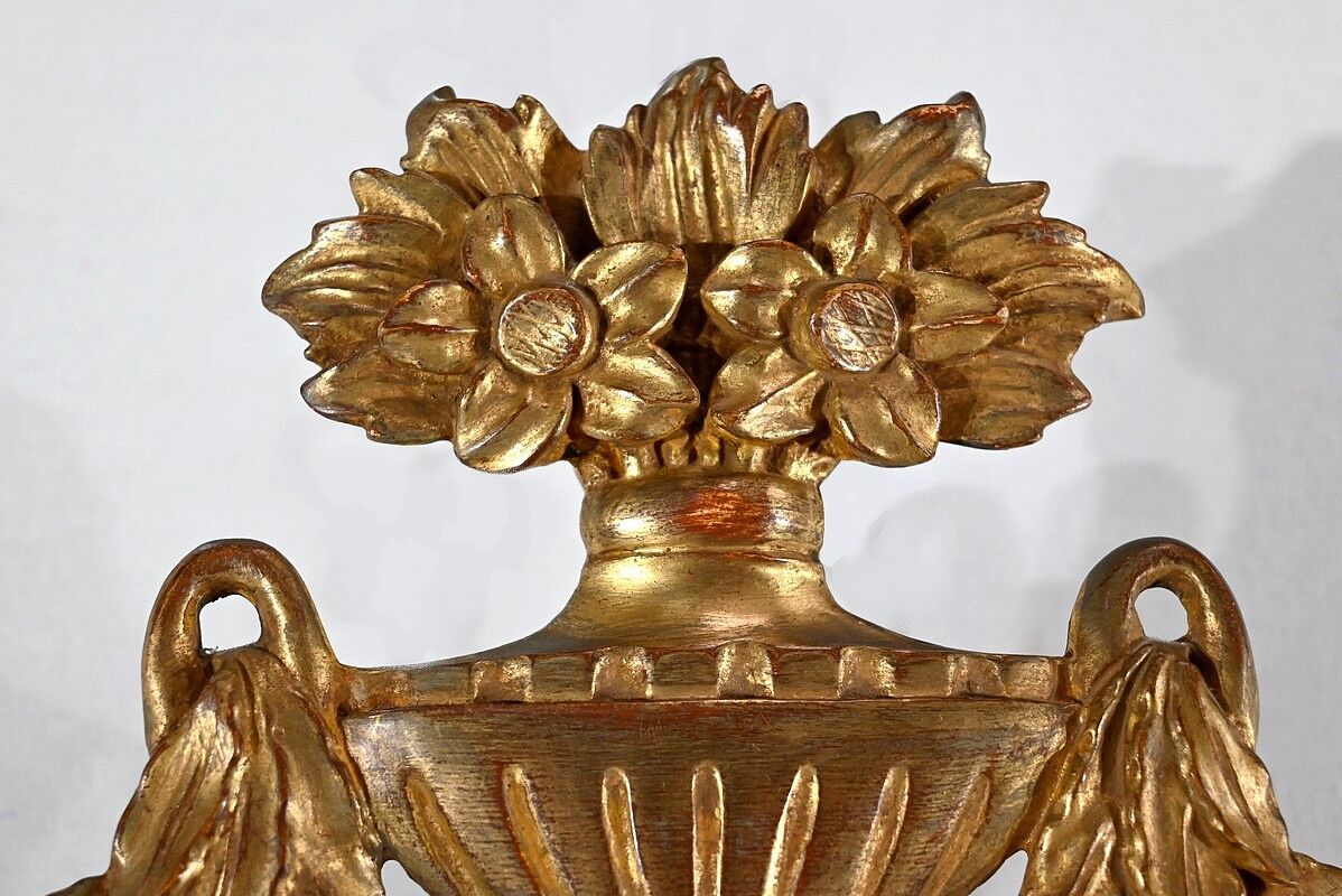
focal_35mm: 50
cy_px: 448
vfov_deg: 27.0
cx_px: 671
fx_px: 1865
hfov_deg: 39.6
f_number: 6.3
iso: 1600
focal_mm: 50
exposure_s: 1/125
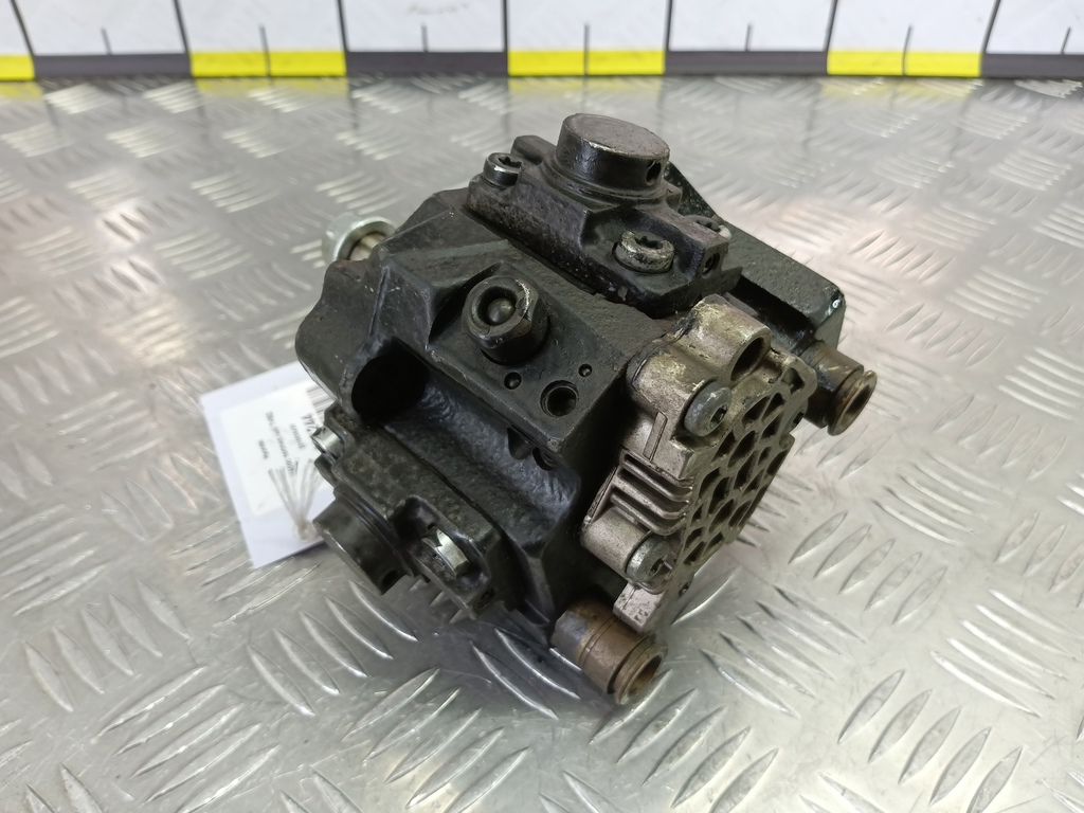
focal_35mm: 27
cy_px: 406
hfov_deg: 65.3
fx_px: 846
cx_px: 542
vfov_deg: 51.4
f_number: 1.6
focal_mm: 4.11
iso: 160
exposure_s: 1/50
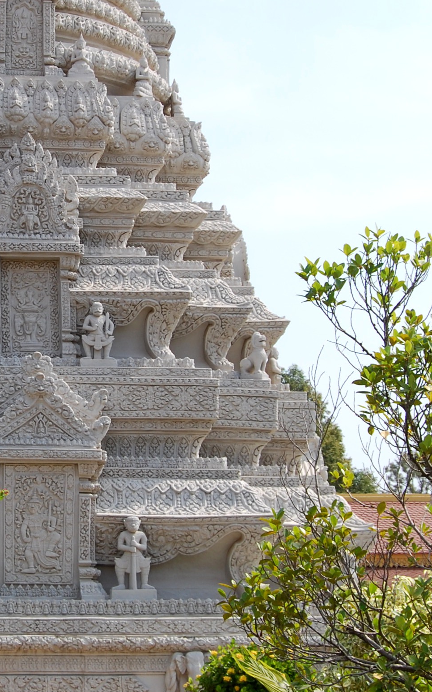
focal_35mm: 92
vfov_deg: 22.5
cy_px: 285
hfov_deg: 14.0
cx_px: -2
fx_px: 1733
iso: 100
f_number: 8
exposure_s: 1/250
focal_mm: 24
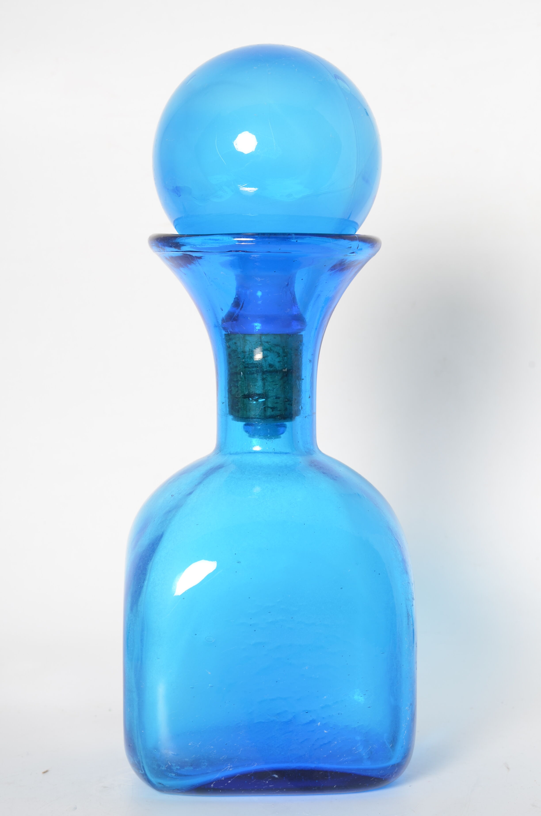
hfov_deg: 18.1
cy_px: 408
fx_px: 1698
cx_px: 270
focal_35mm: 75
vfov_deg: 27.0
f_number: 11
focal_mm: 50
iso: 100
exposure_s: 1/125
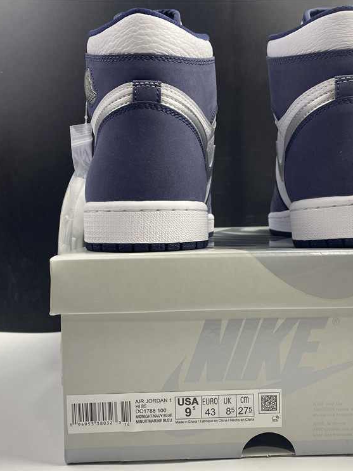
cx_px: 228
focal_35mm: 35
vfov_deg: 52.6
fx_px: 476
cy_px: 236
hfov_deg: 40.3
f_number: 1.8
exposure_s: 1/100
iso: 80
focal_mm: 4.25
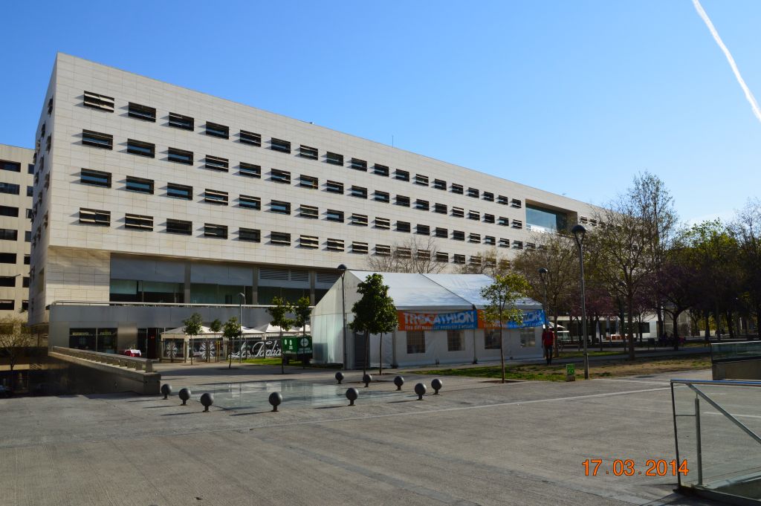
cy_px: 253
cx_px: 380
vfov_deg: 41.6
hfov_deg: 59.5
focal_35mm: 32
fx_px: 665
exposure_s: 1/400
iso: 400
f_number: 11
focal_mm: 21
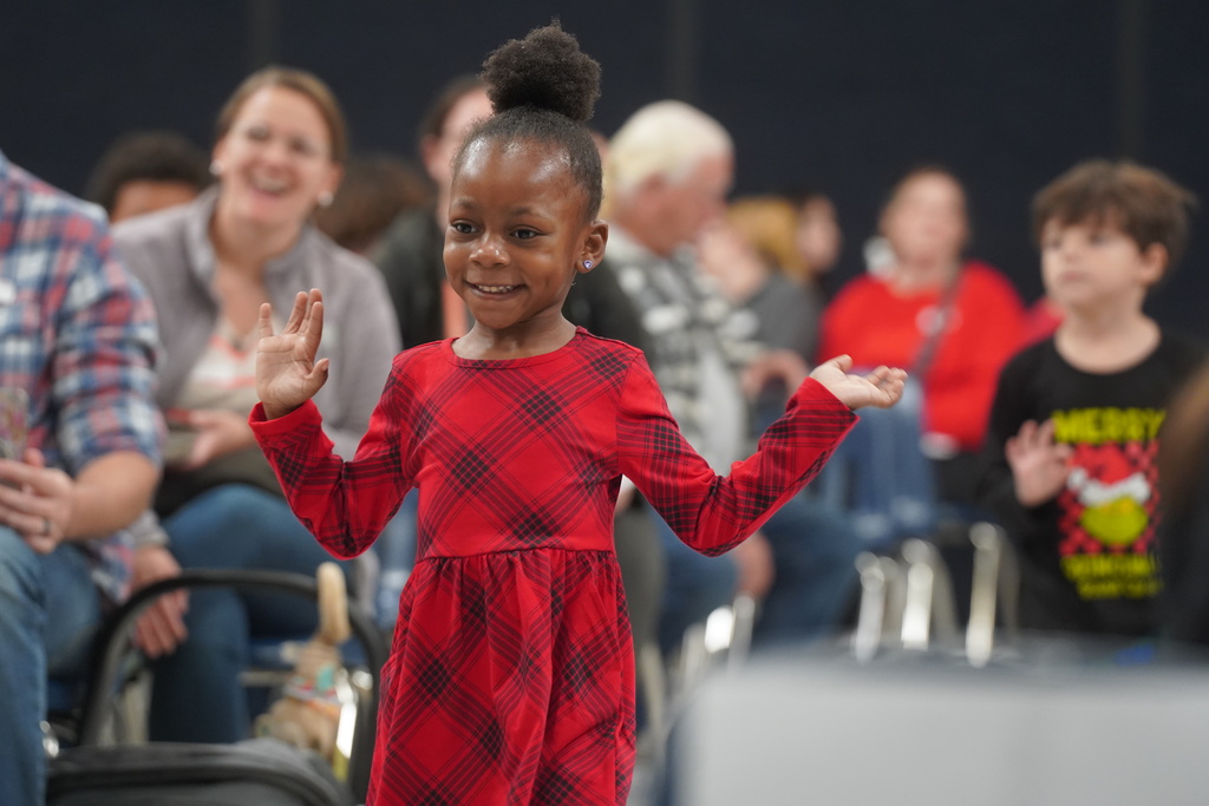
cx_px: 604
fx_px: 5508
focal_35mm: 164
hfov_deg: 12.5
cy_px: 403
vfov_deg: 8.4
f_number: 4
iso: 4000
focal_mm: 164
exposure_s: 1/200
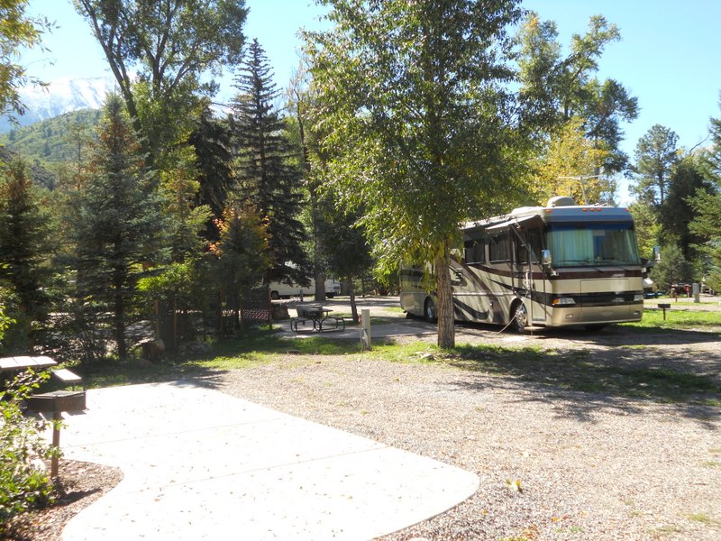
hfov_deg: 49.0
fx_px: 791
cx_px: 360
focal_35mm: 38
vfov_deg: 37.7
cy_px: 270
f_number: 3.9
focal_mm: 6.9
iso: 80
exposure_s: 1/250
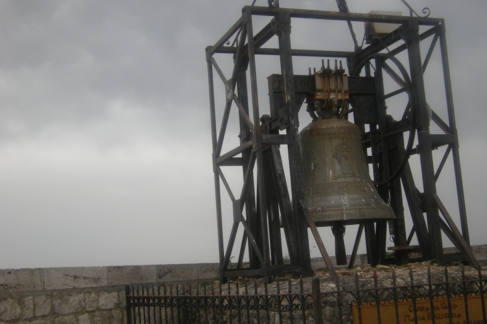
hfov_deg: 36.3
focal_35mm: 55
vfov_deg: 24.6
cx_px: 244
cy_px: 163
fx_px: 744
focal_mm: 8.8
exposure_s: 1/310
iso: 64
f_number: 3.8
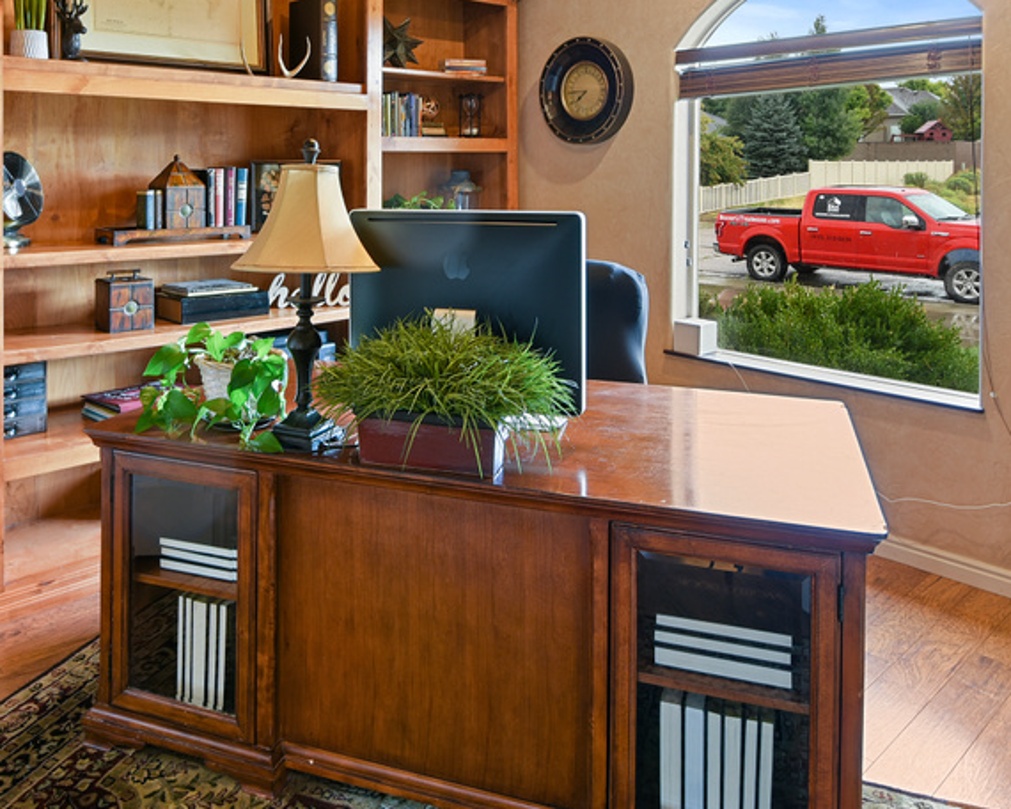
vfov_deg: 52.0
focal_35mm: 27
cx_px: 447
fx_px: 808
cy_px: 255
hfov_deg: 63.9
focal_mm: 16
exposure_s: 4
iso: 100
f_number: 8
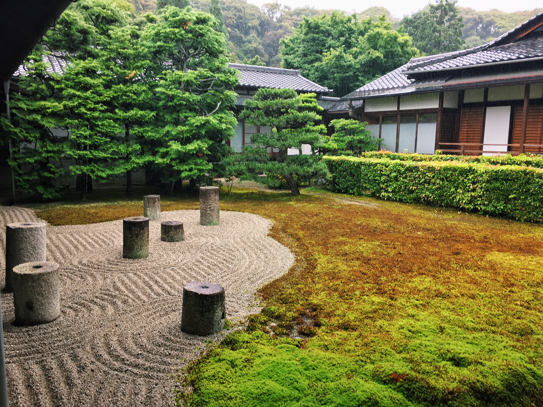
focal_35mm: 29
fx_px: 455
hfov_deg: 61.7
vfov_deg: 48.2
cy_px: 204
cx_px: 272
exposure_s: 1/60
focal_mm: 4.15
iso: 25
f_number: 2.2
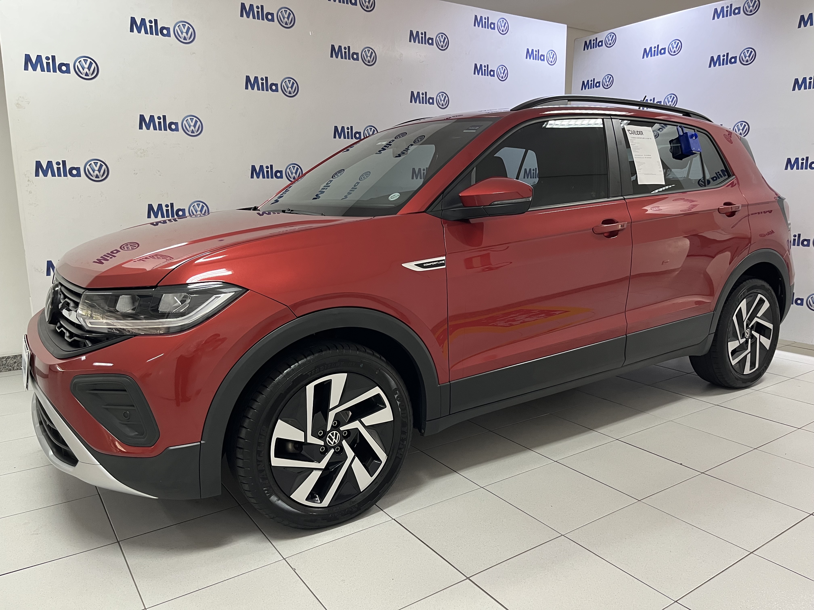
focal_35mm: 26
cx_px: 407
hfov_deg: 67.3
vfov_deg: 53.1
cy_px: 305
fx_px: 611
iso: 160
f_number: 1.6
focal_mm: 5.1
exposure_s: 1/60
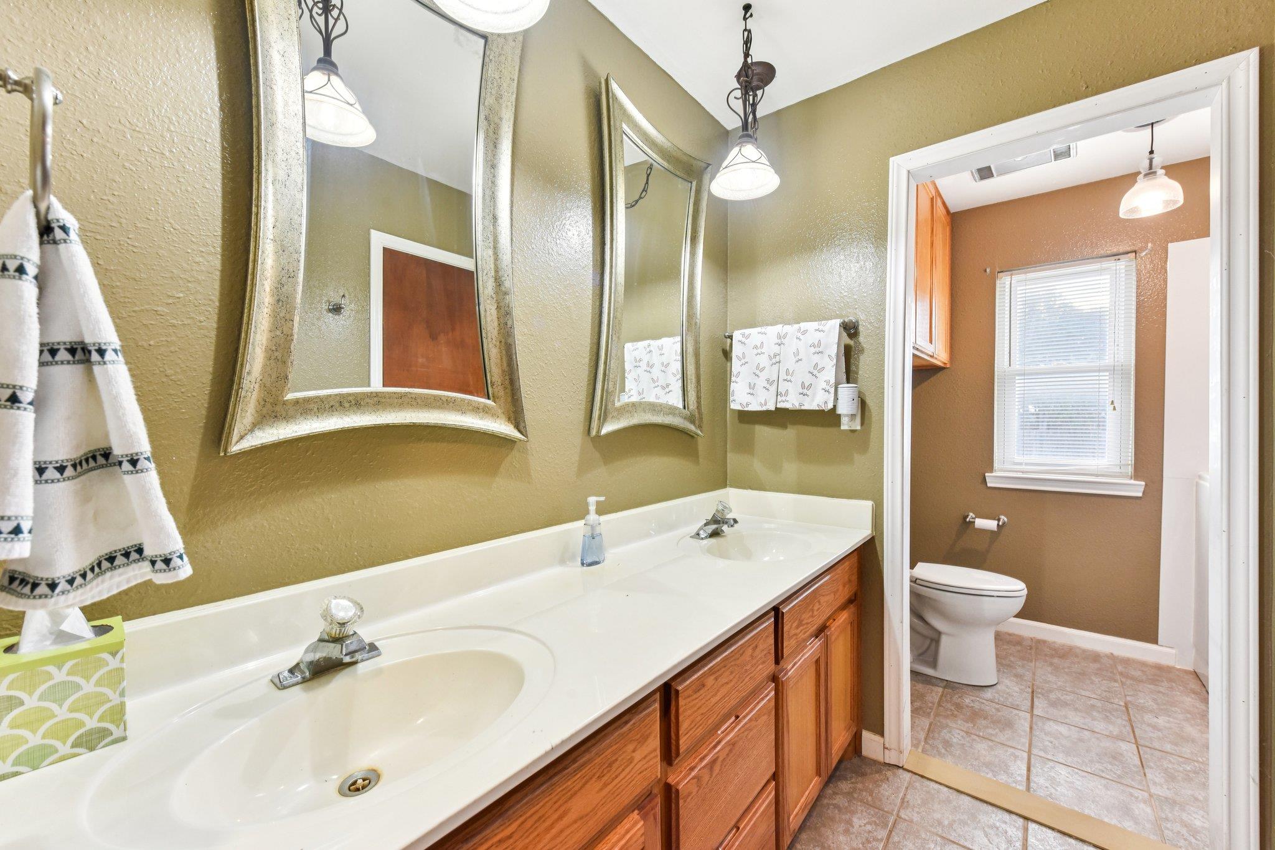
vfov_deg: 81.2
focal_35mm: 14
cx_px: 638
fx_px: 496
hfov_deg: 104.3
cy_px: 425
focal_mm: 14
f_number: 8
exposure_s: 1/15
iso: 400
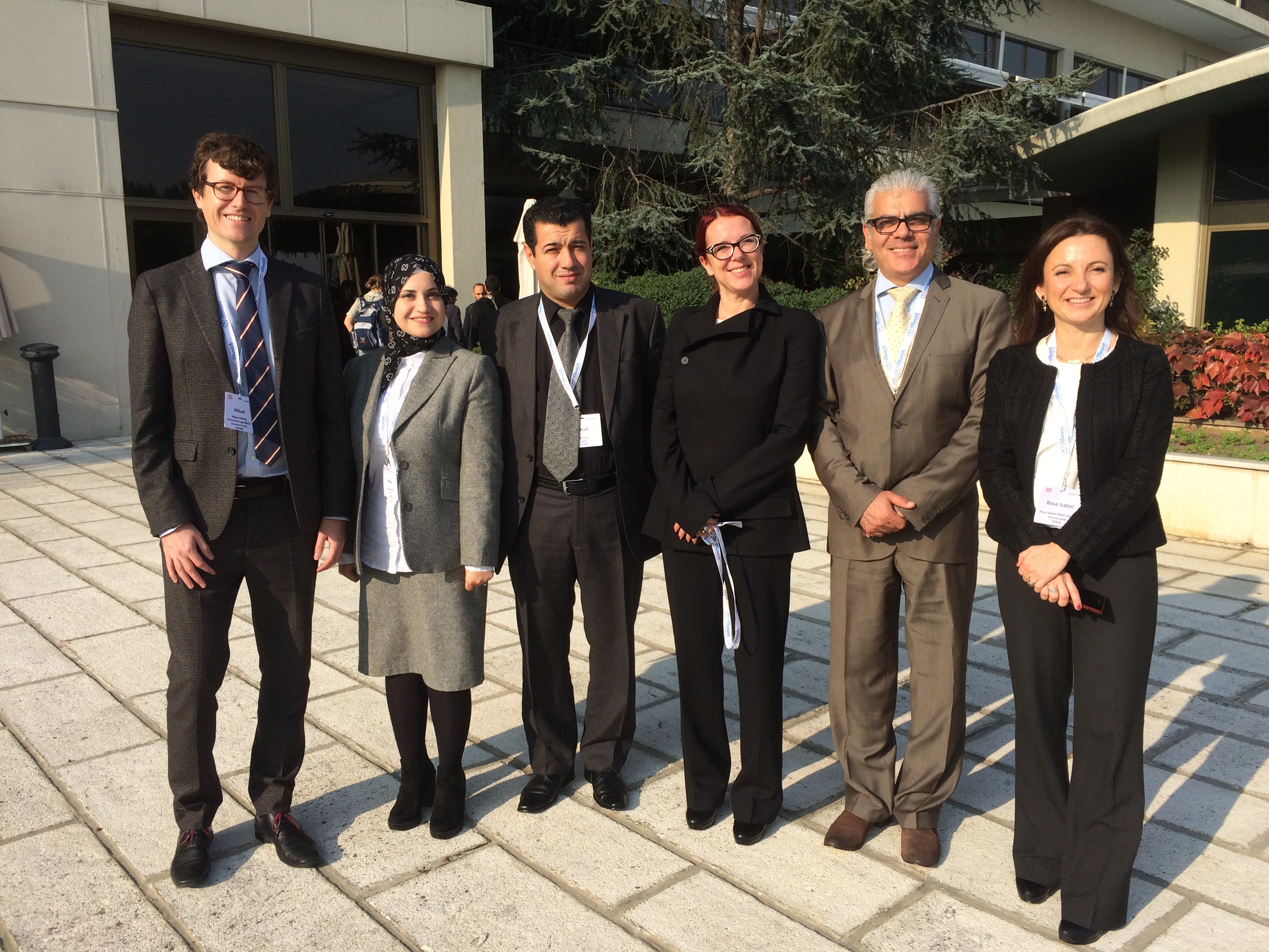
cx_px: 634
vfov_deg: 48.2
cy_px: 476
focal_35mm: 29
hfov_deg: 61.7
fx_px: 1063
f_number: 2.2
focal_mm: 4.15
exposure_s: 1/1520
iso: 32
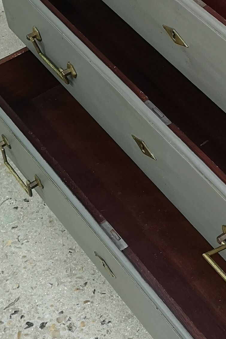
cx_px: 368
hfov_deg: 13.8
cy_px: -19
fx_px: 857
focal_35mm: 91
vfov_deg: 21.4
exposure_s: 1/33.3
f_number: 1.8
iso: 160
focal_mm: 5.58
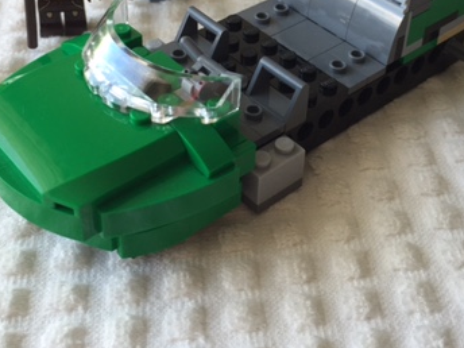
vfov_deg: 26.5
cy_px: 67
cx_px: 243
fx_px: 724
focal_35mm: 54
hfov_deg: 35.5
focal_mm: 4.15
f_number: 2.2
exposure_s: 1/120
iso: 50
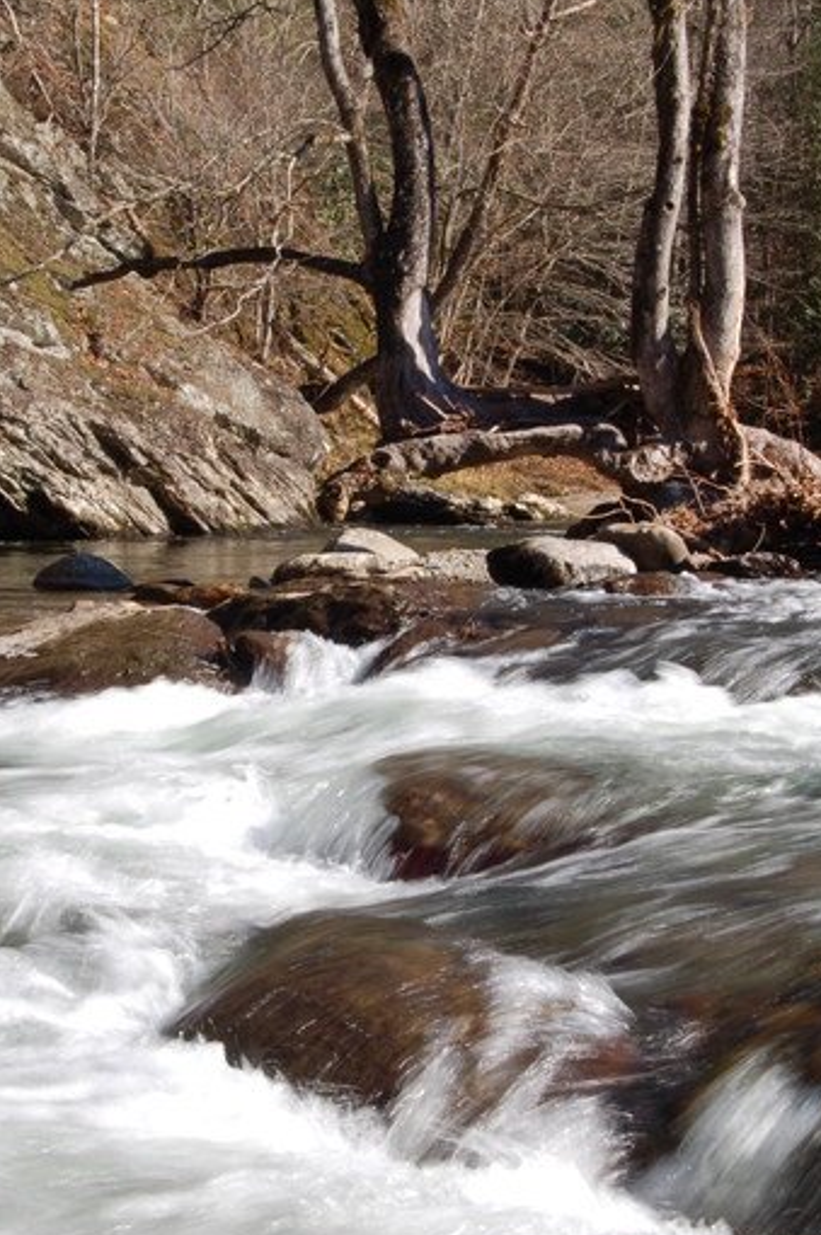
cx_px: 364
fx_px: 2296
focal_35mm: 67
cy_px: 598
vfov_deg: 30.1
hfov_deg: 20.3
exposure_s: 1/20
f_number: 32
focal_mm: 38
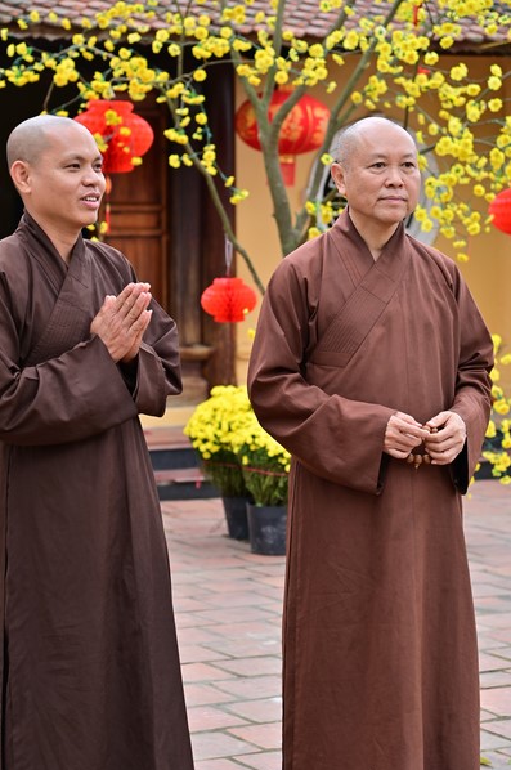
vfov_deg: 20.4
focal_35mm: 100
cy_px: 400
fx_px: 2135
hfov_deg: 13.6
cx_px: 234
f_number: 5.6
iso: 125
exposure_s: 1/125
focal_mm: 92
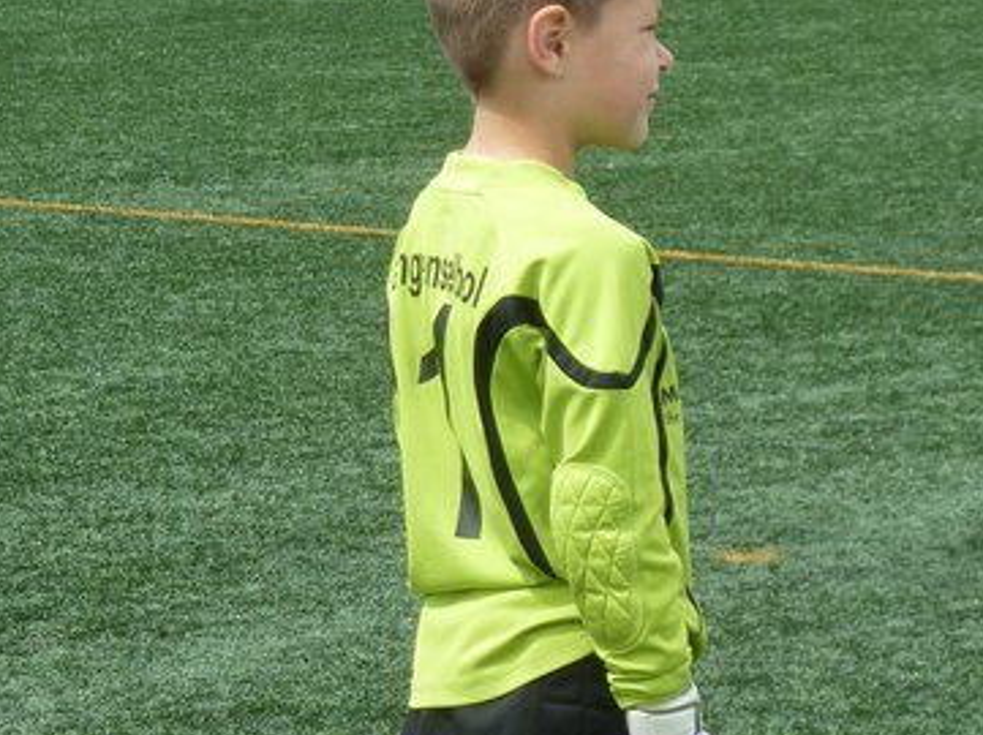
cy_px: 749
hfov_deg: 7.5
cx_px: 524
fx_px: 7546
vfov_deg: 5.6
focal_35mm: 266
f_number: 4.5
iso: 125
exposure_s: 1/400
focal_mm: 22.5
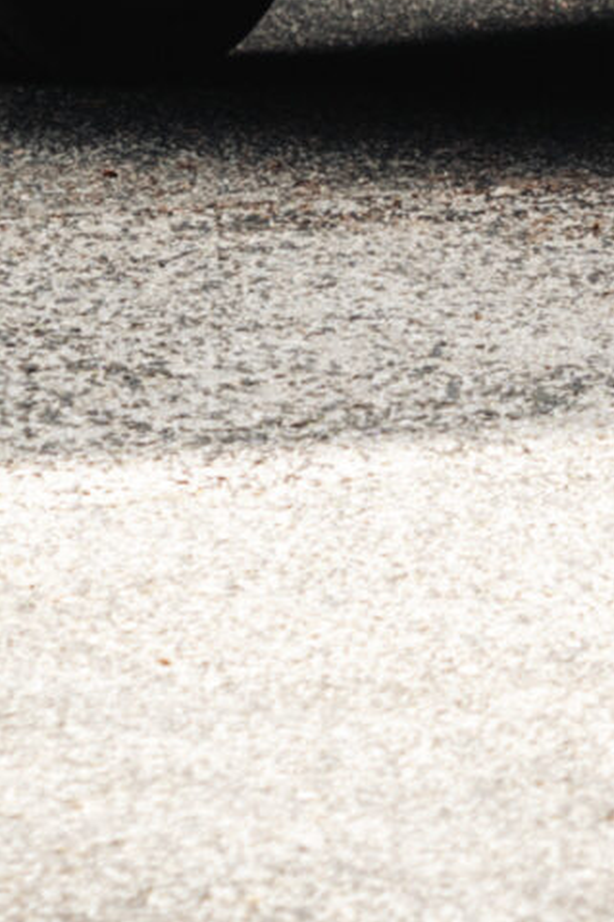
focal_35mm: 246
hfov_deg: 5.5
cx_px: 979
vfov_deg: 8.1
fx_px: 6298
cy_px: -678
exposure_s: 1/200
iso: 160
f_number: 2.8
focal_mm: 30.8
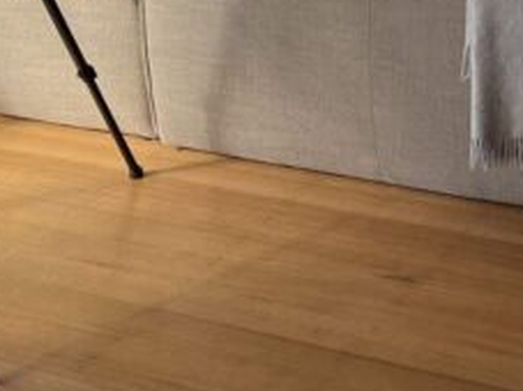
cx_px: 539
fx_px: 1329
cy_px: -182
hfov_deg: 21.4
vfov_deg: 15.6
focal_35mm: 88
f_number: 1.6
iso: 50
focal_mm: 5.1
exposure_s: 1/821
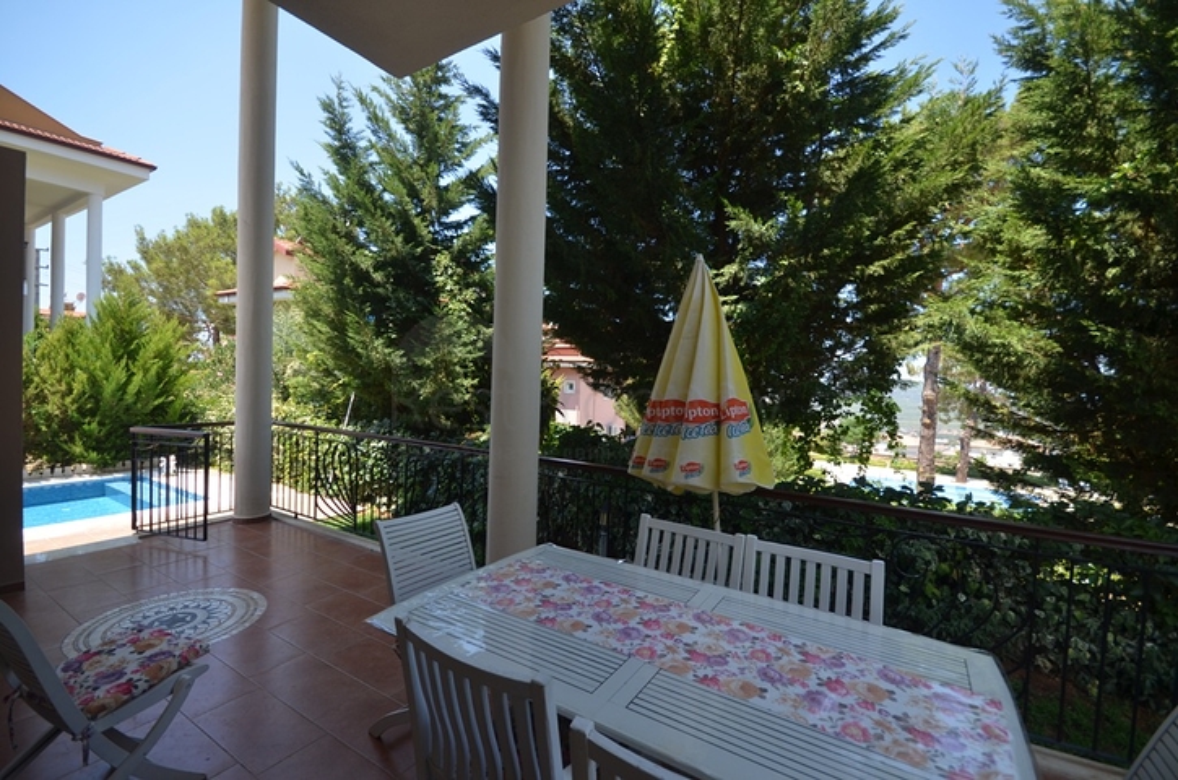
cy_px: 390
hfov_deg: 100.5
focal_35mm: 15
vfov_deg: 77.1
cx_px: 589
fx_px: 490
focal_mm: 10
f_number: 7.1
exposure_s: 1/125
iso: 100
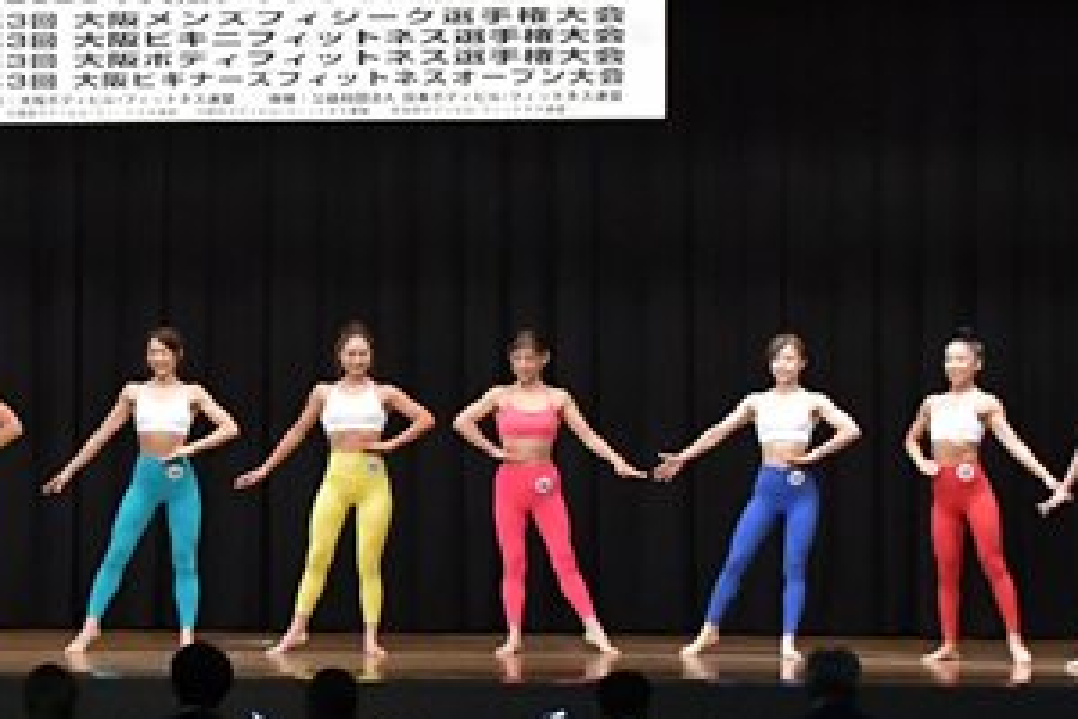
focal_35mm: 124
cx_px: 271
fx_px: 3713
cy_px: 370
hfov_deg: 16.4
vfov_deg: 11.1
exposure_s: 1/400
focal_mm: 32
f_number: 5.6
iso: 5000
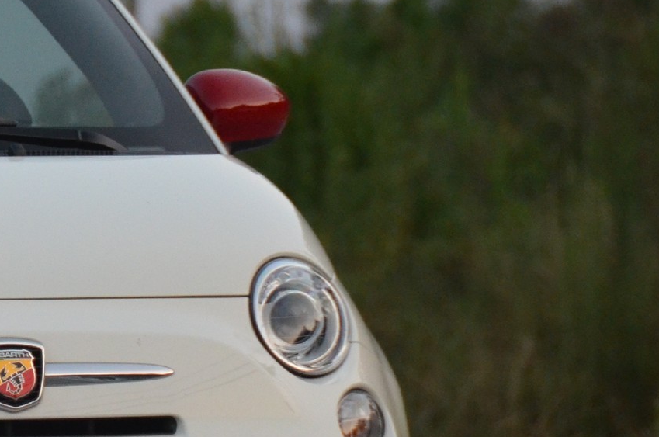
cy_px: 238
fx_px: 16136
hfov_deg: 2.3
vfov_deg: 1.6
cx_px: -293
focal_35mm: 883
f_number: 5.6
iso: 1600
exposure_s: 1/500
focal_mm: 200
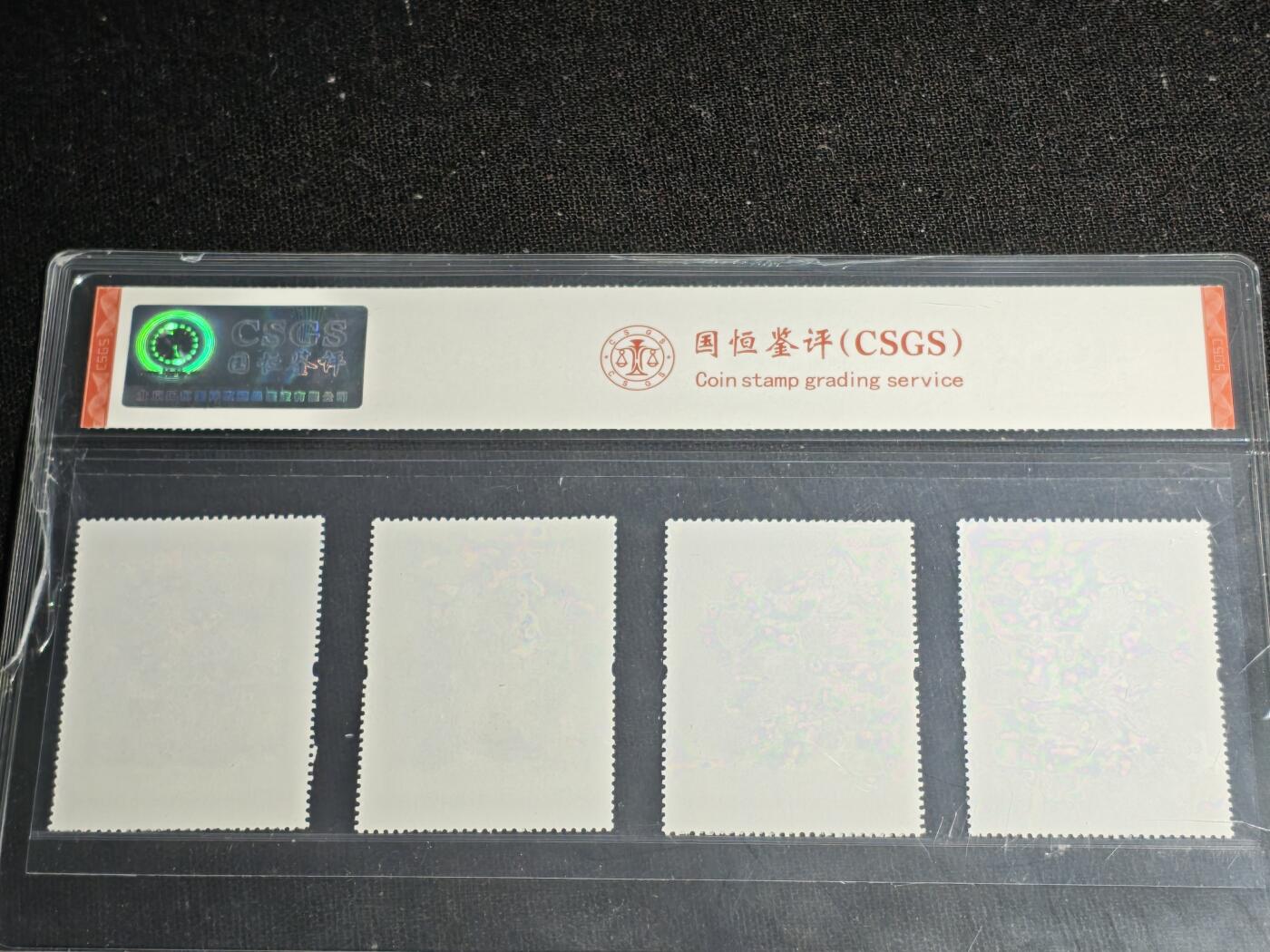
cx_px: 635
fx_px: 2898
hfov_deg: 24.7
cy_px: 476
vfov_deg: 18.7
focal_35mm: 79
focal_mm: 4.94
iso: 50
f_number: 1.5
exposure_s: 1/449
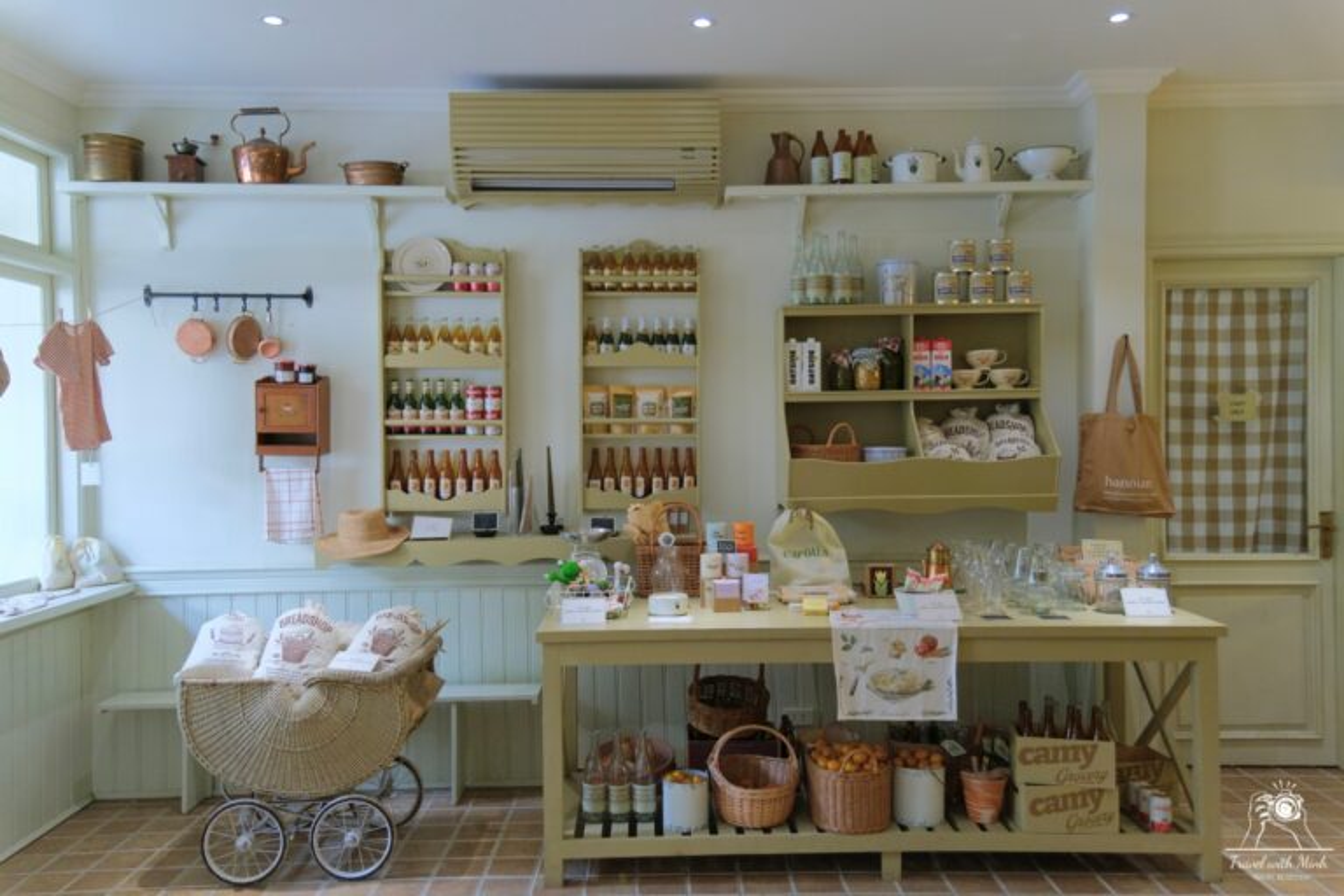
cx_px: 672
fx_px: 1120
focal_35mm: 30
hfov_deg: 61.9
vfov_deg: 43.6
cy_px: 448
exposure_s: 1/100
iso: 1000
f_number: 2.8
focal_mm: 20
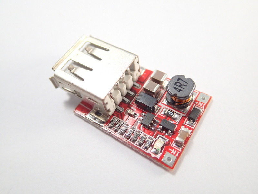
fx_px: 224
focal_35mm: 30
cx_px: 129
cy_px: 97
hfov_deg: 60.0
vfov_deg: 46.8
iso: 320
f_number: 2.3
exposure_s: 1/125
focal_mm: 5.5
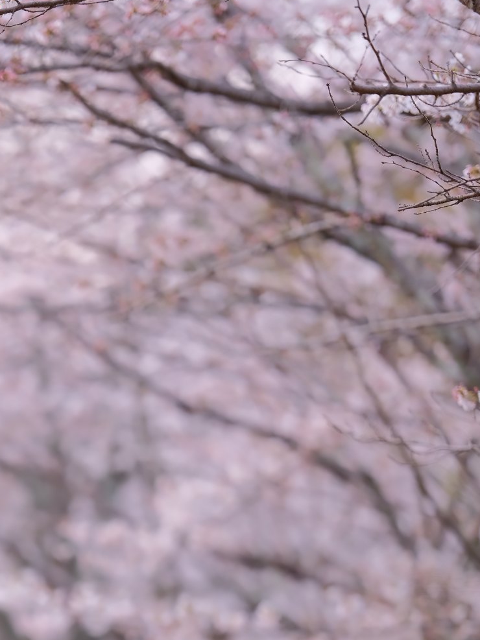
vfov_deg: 8.4
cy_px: 721
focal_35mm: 235
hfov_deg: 6.3
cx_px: -125
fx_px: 4346
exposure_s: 1/300
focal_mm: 110
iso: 200
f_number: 2
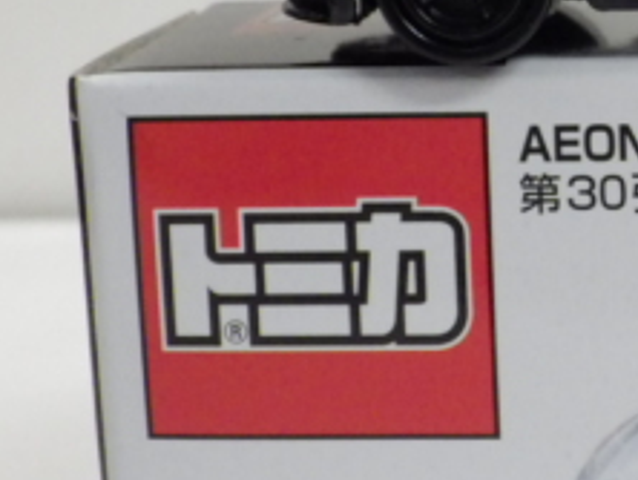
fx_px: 2657
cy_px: 144
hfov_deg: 13.4
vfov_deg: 10.3
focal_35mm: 144
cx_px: 724
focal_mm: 9
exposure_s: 1/60
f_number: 3.8
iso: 640
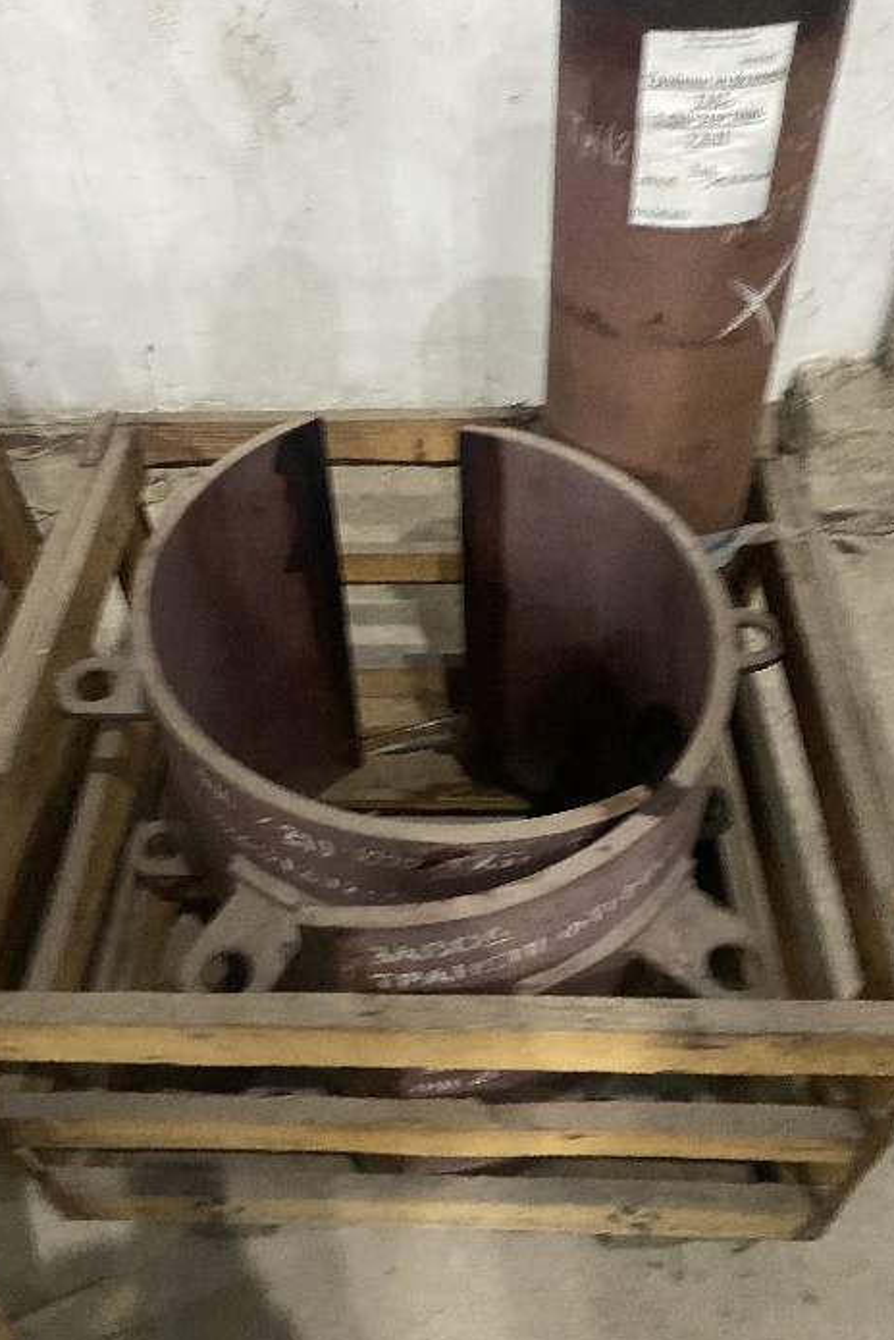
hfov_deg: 46.4
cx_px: 437
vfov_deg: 65.4
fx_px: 1042
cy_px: 657
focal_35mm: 28
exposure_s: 1/30
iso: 800
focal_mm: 4.25
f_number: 1.8
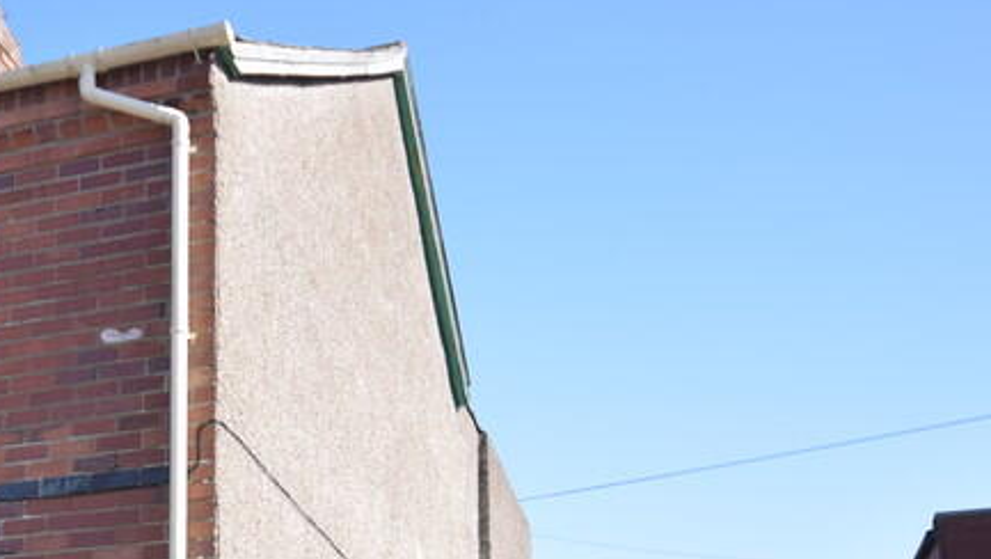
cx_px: 151
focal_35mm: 52
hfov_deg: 37.9
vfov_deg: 21.5
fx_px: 1367
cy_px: 663
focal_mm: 14
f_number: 6.3
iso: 100
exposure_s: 1/160
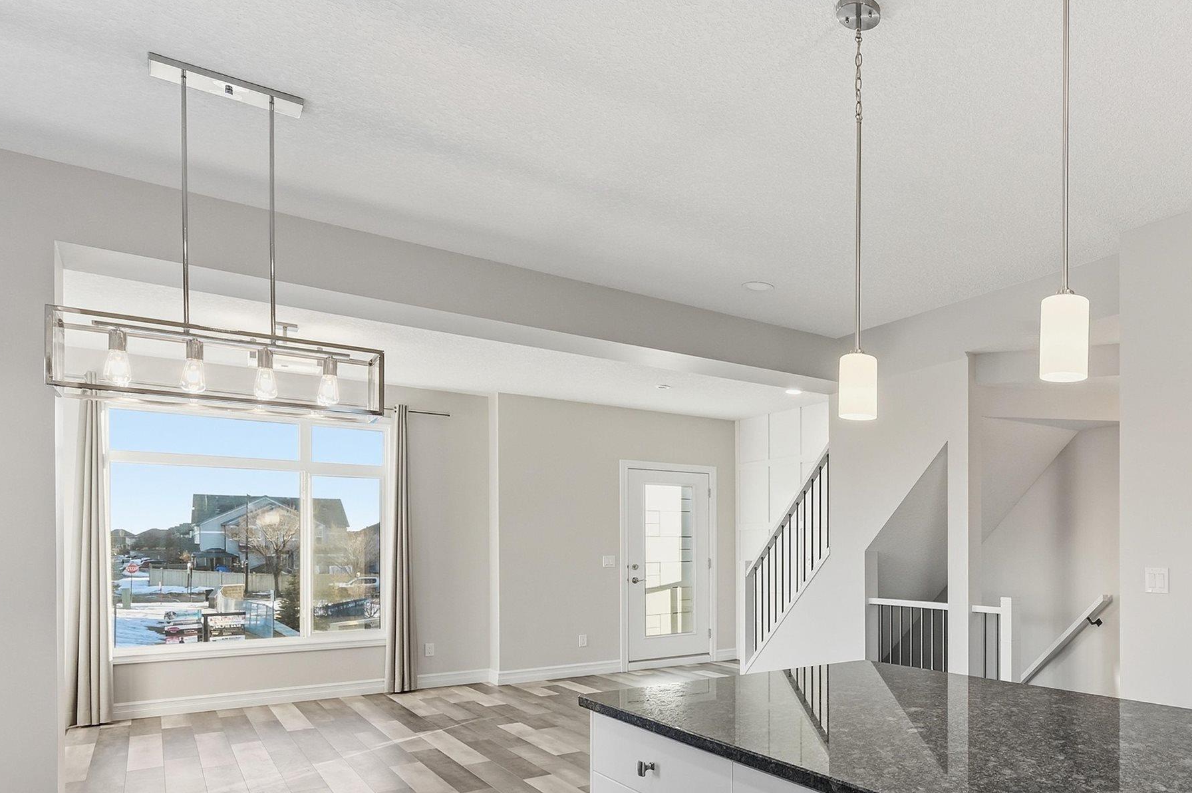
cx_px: 959
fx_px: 794
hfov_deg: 66.7
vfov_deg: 51.8
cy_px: 547
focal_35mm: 24
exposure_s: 1/60
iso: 100
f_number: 8
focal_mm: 14
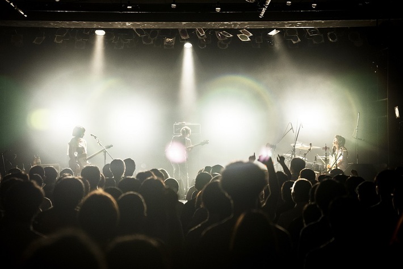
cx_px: 202
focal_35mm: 70
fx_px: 783
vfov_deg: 19.4
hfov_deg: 28.8
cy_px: 134
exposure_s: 1/100
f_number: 2.8
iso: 800
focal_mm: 70
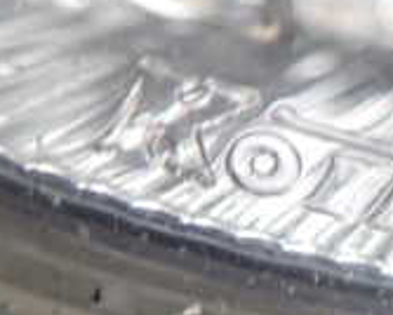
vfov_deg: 14.7
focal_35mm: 105
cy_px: 197
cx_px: 682
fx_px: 1223
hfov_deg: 15.8
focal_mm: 5.5
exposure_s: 1/30
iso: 800
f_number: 2.3
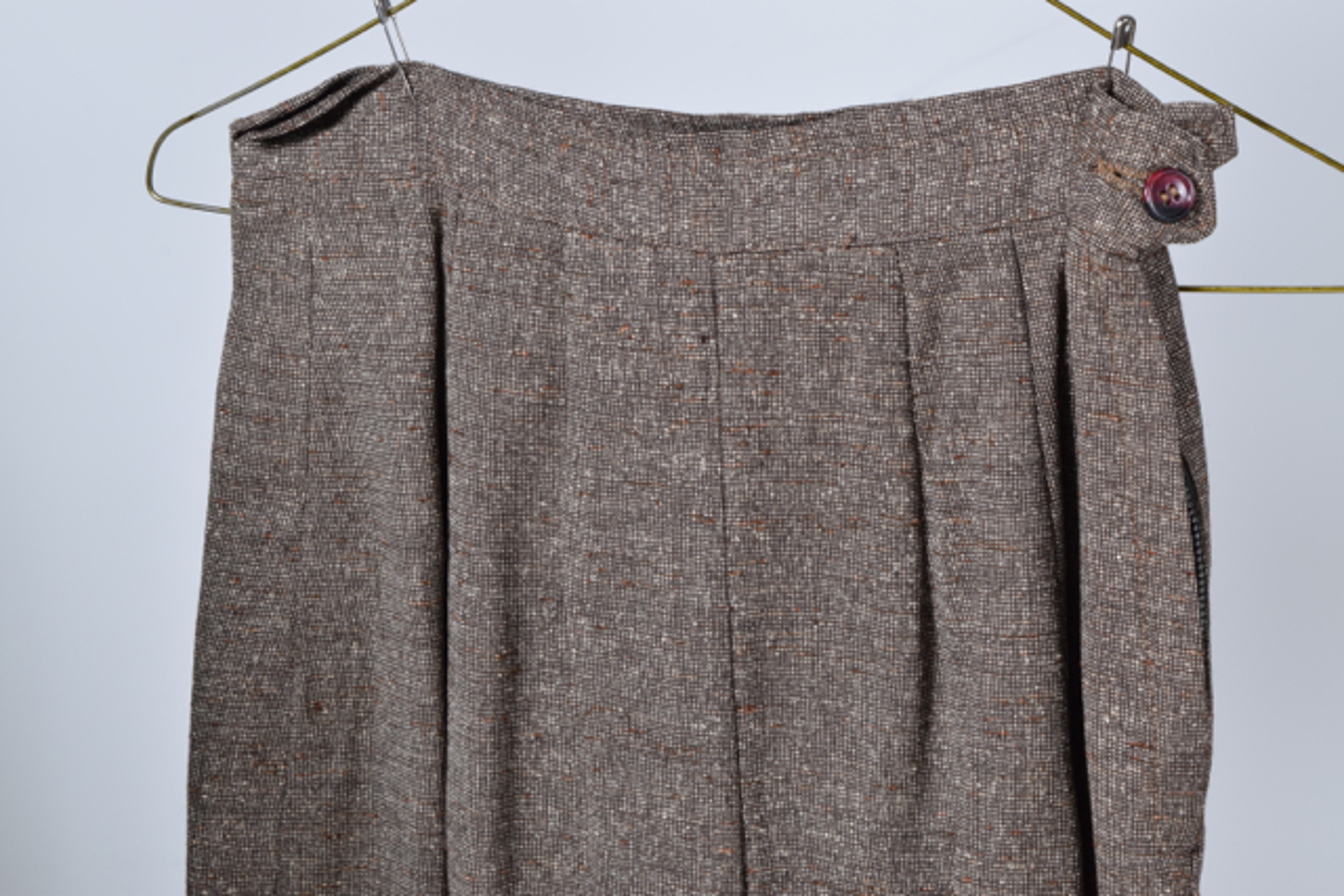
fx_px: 3080
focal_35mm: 82
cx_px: 672
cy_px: 448
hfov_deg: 24.6
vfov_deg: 16.6
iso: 400
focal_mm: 55
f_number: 14
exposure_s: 1/125
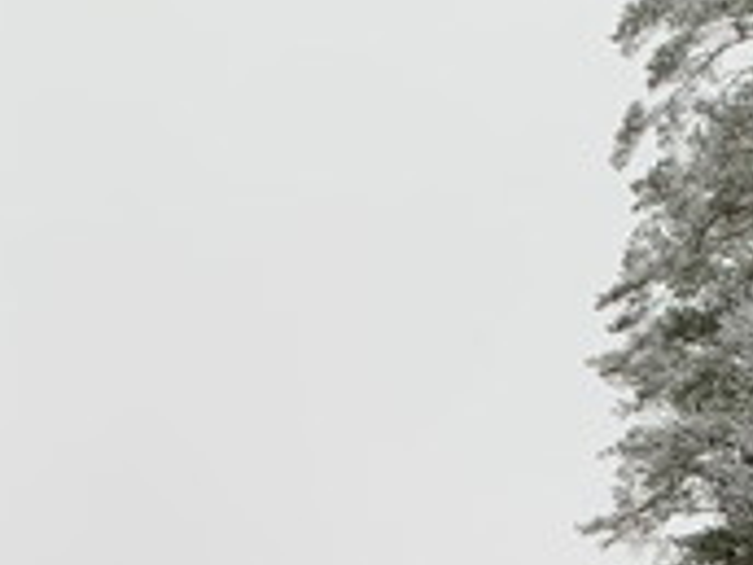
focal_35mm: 145
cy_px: 1222
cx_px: 368
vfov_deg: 9.4
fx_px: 3154
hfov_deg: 13.6
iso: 40
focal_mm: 4.25
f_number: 1.8
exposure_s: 1/121
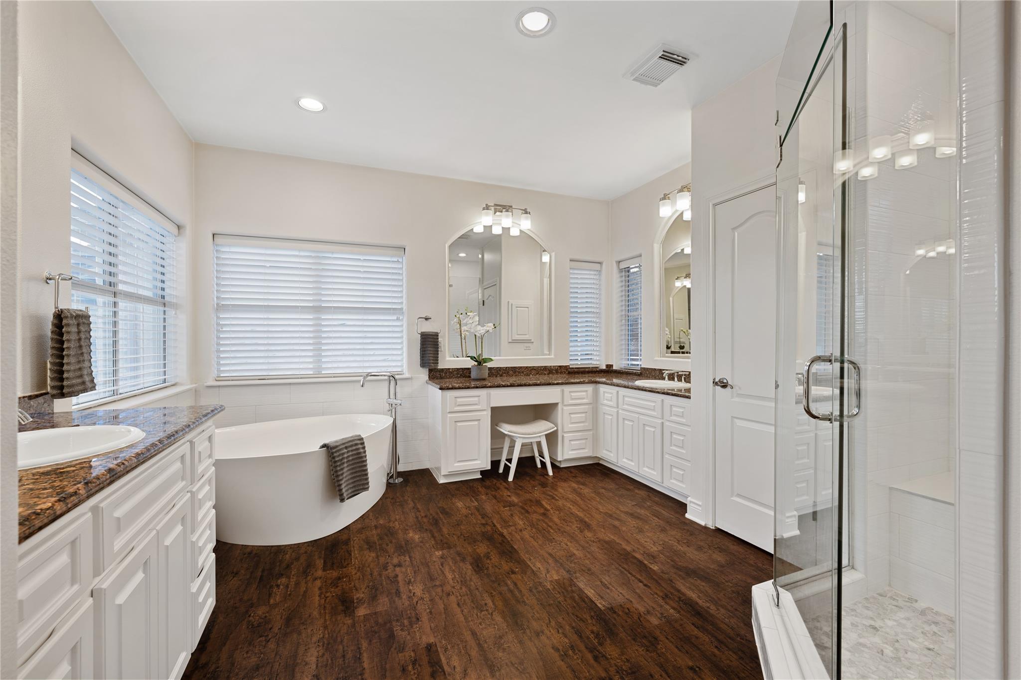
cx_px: 510
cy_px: 340
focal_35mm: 15
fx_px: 425
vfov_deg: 77.3
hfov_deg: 100.4
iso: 250
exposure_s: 1/1.25
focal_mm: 15
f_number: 8
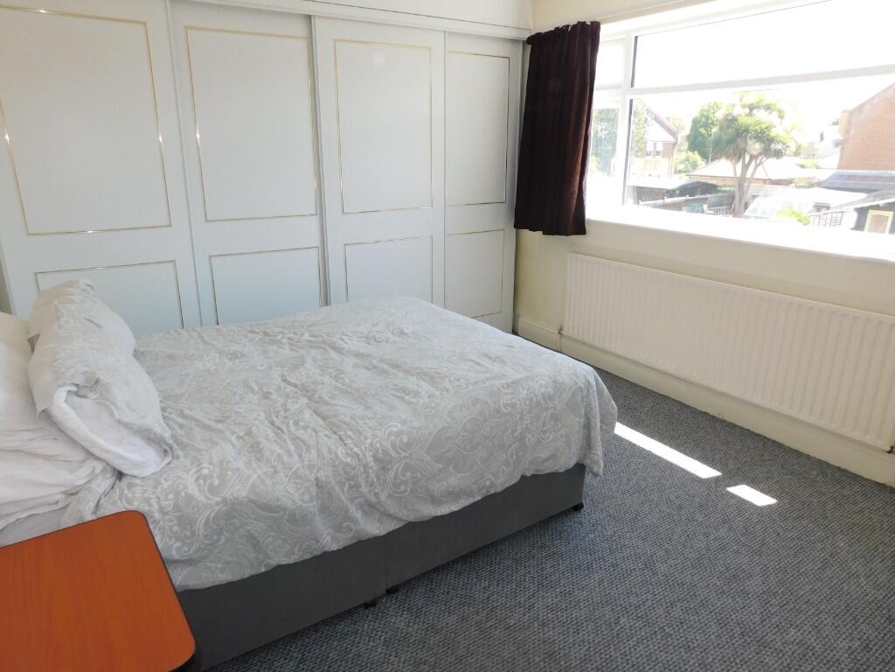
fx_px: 595
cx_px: 448
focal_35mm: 23
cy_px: 336
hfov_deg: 73.9
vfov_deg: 58.9
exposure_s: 1/160
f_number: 3
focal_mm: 4
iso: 125
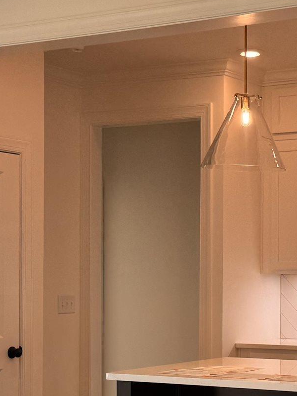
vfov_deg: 21.2
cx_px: 236
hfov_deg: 16.0
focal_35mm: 92
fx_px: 1052
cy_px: 270
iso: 64
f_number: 1.78
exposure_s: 1/225
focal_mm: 6.76
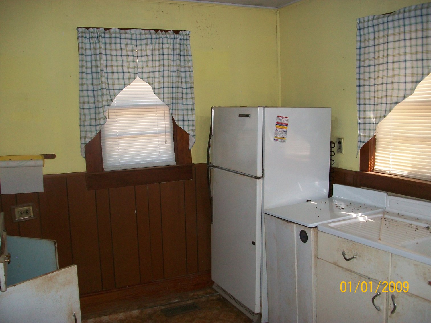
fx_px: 423
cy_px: 162
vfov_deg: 41.8
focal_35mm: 34
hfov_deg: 54.0
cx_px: 216
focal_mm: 5.7
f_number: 2.8
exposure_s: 1/60
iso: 120
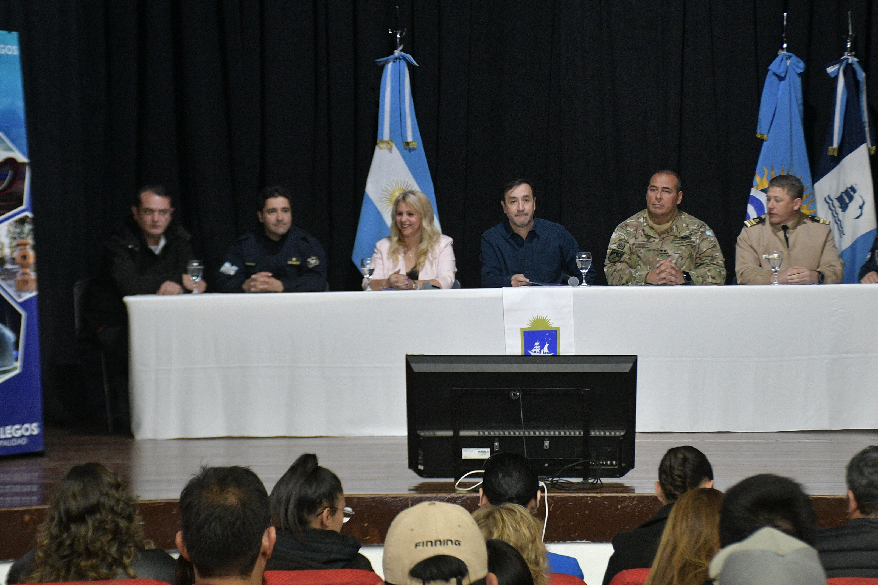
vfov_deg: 14.5
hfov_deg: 21.6
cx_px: 535
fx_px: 2292
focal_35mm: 94
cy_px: 245
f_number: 4.5
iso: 1600
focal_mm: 48
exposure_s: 1/50
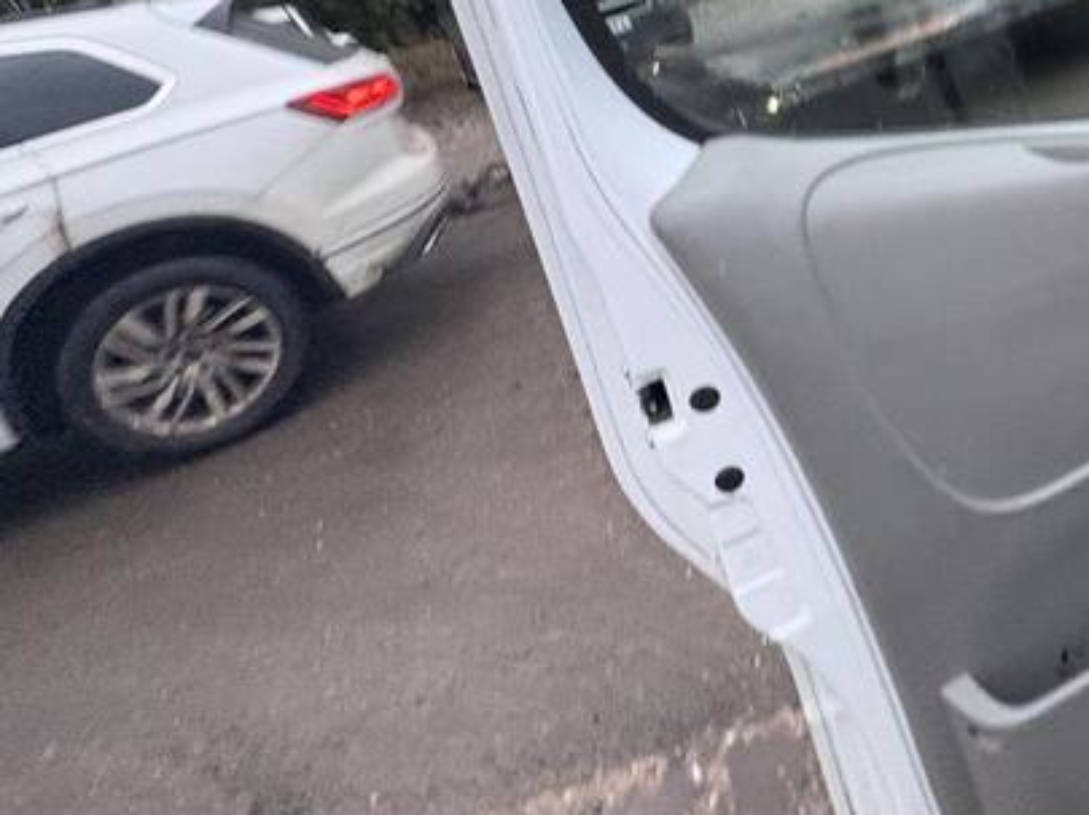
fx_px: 974
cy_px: 65
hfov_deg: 50.6
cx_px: 1011
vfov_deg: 41.4
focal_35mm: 31
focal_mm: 2.22
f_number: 2.2
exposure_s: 1/60
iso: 640
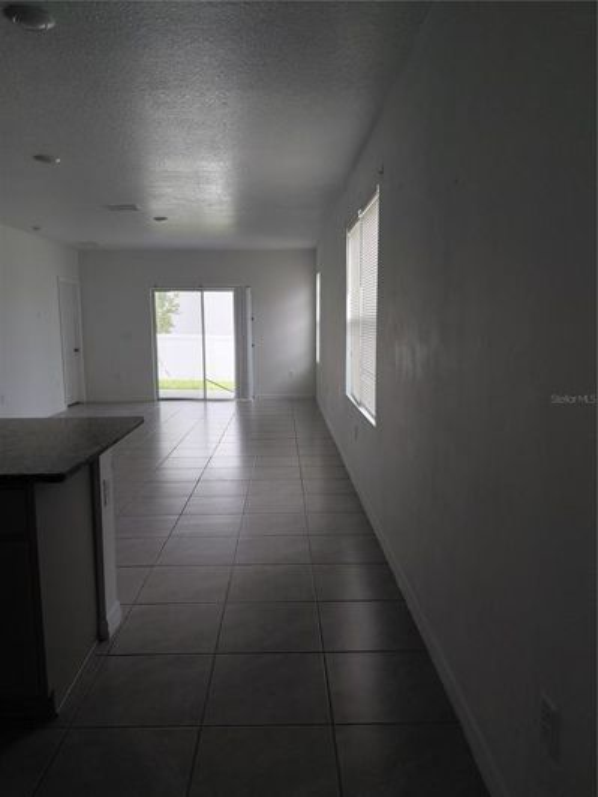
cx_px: 299
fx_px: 576
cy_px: 398
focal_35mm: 25
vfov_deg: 69.4
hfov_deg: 54.9
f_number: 1.8
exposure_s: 1/120
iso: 50
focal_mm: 4.69
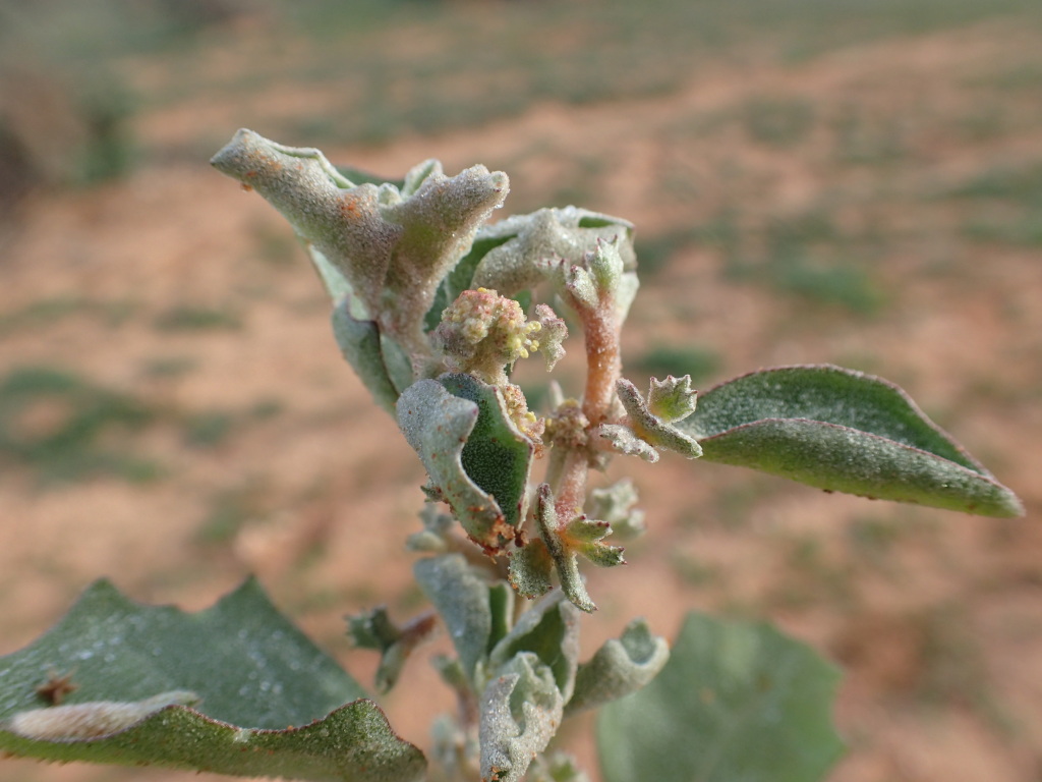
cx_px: 521
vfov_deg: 46.8
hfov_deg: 60.0
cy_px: 391
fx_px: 903
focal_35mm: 30
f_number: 3.2
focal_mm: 5.5
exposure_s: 1/400
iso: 100
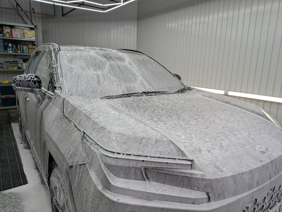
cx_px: 141
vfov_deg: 56.8
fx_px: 196
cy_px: 106
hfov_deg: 71.6
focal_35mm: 24
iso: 26
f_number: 1.7
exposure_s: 1/261
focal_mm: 4.53
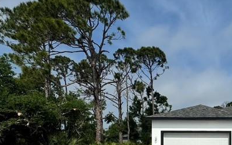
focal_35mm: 38
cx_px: 210
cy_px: 157
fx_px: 240
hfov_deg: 46.4
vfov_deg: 30.3
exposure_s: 1/4630
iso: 40
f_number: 2.2
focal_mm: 2.22
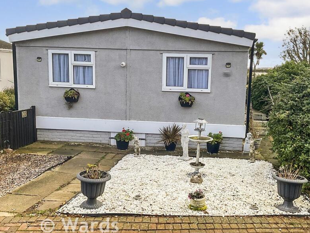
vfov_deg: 37.7
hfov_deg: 48.9
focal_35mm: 38
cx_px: 172
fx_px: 340
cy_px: 121
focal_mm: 3
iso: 16
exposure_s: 1/500
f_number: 1.8
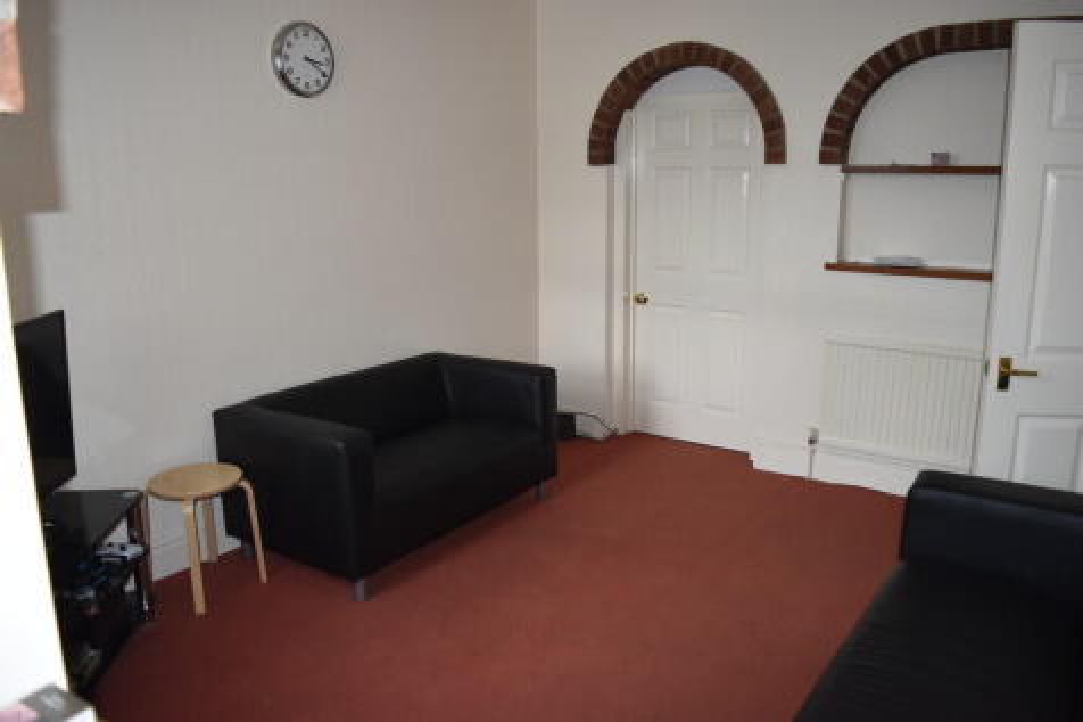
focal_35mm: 27
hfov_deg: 67.4
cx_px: 542
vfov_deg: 47.9
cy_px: 361
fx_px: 812
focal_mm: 18
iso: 1000
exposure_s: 1/60
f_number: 3.5
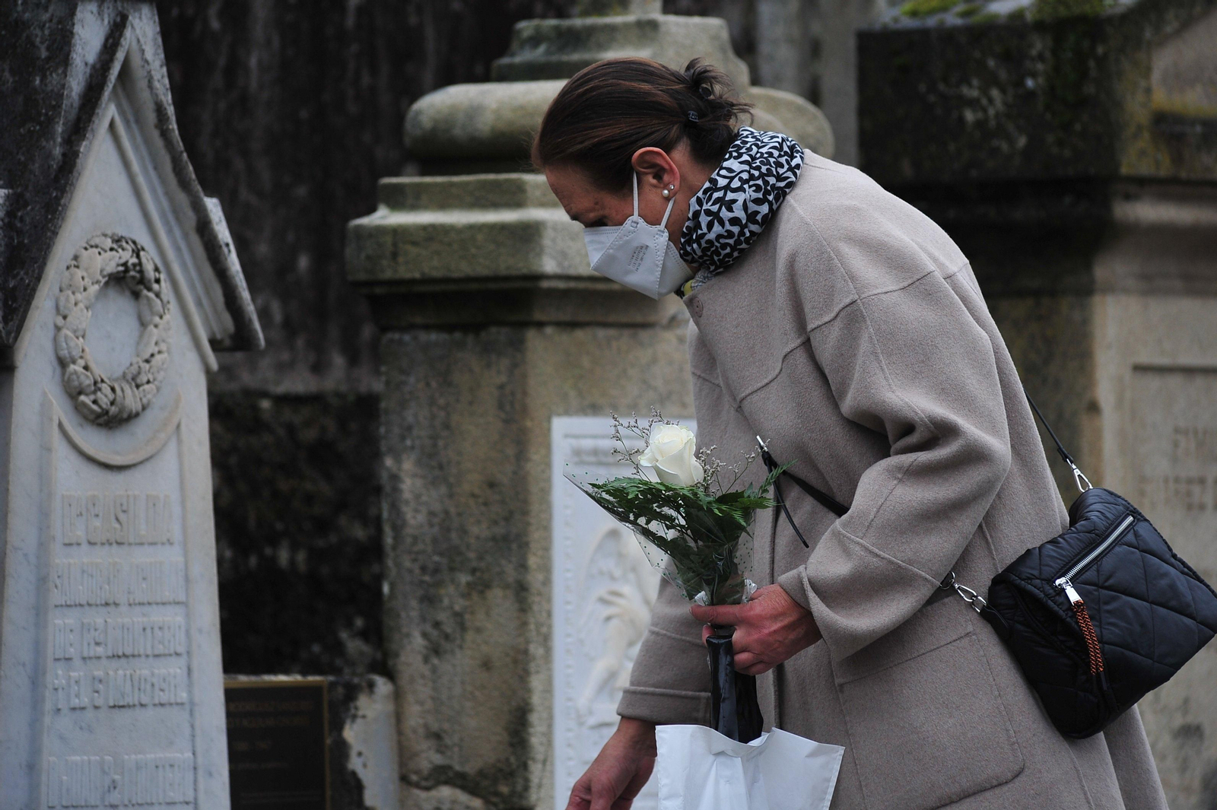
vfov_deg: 4.6
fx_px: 10136
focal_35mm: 300
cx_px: 608
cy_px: 405
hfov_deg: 6.9
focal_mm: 300
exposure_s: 1/1250
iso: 500
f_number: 4.5
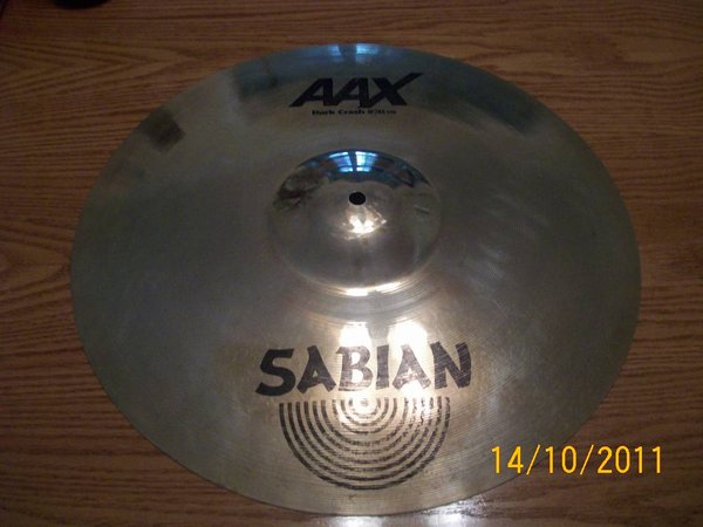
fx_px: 731
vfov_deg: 39.7
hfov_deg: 51.4
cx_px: 352
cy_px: 264
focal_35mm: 36
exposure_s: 1/32
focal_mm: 6
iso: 144
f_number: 2.7
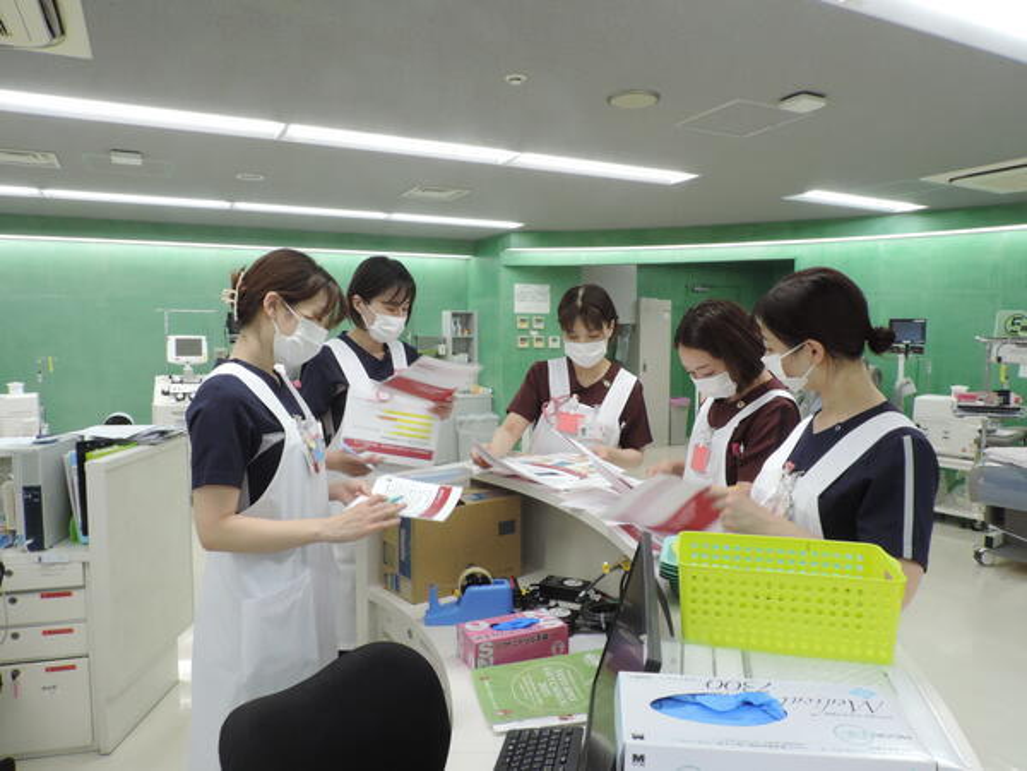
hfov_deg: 71.6
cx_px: 514
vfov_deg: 56.8
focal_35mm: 24
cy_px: 386
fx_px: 712
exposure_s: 1/30
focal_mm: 4.3
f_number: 5.9
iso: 400
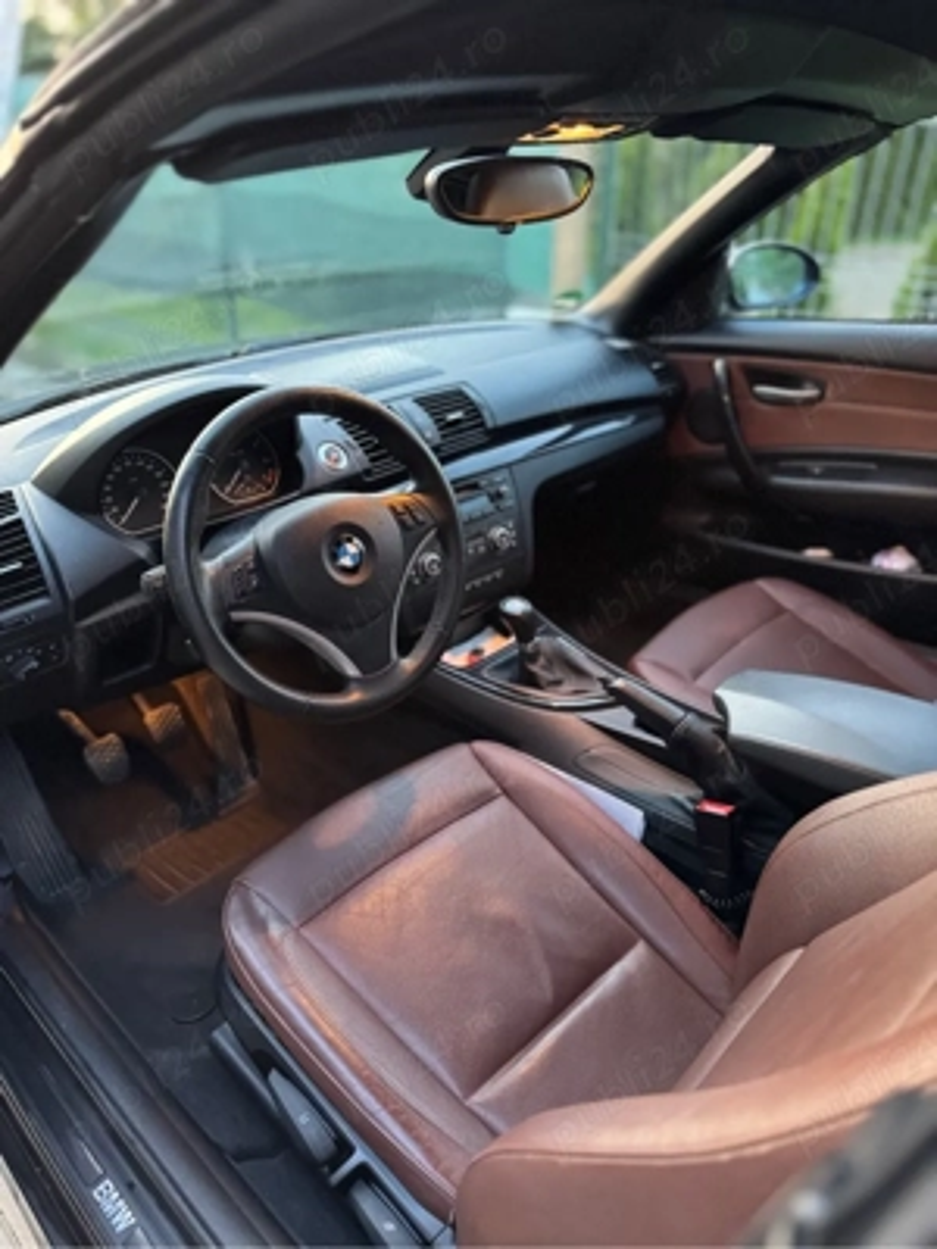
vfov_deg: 71.6
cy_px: 624
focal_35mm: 24
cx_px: 468
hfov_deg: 56.8
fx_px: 866
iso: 800
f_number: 1.78
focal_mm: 6.76
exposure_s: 1/46
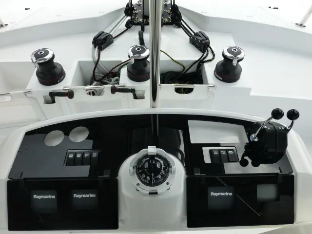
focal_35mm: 24
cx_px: 156
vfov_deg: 56.8
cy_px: 117
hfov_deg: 71.6
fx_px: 216
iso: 160
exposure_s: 1/400
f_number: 4
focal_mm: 4.3
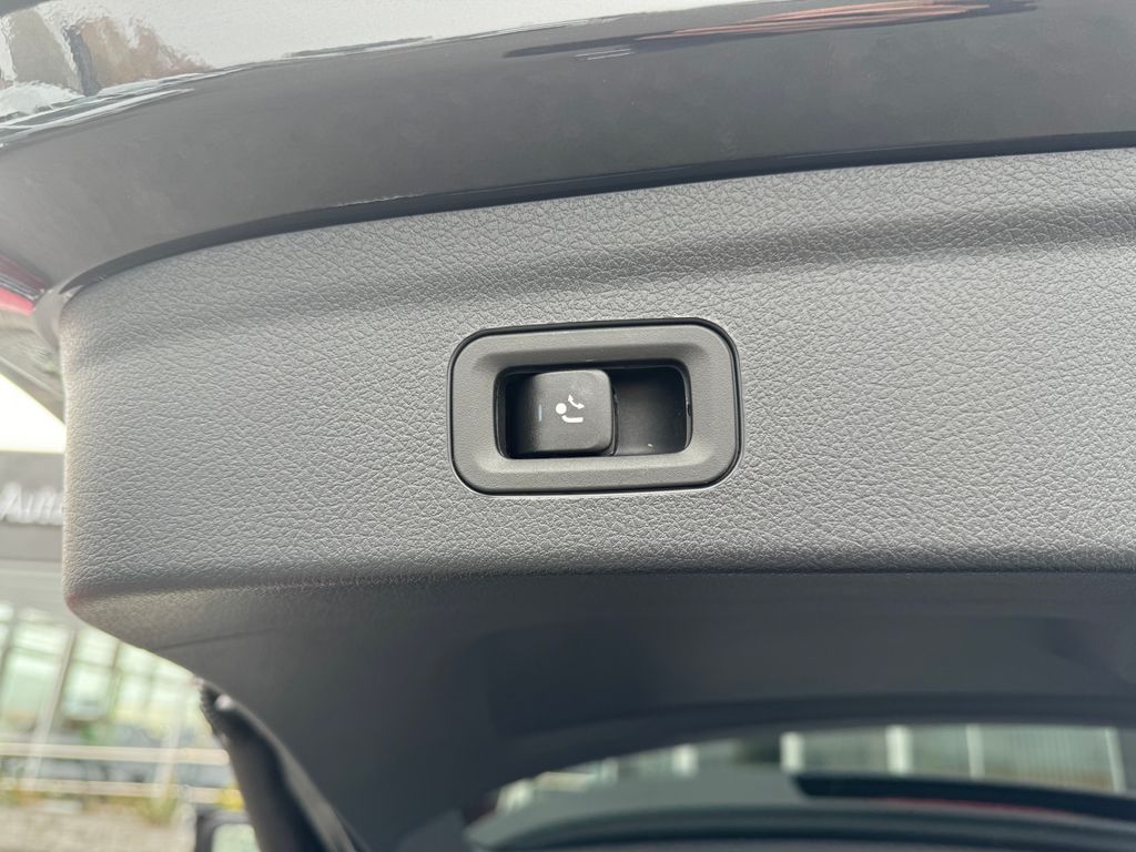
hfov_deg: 71.6
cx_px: 568
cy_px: 426
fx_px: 788
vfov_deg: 56.8
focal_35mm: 24
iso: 64
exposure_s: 1/121
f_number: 1.78
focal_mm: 6.76
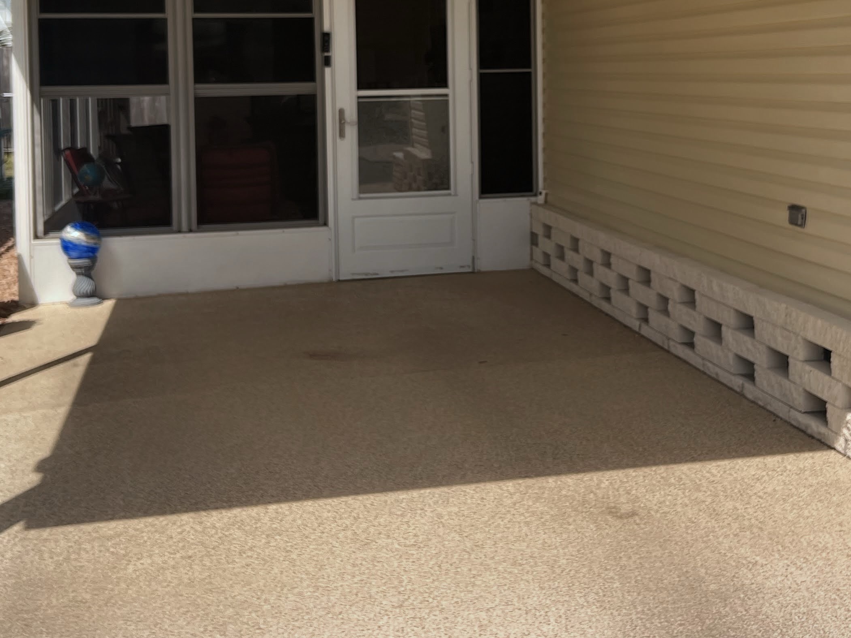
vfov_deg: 28.4
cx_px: 500
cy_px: 113
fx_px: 1229
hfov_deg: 38.1
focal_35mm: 50
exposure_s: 1/1326
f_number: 1.5
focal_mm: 5.7
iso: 50
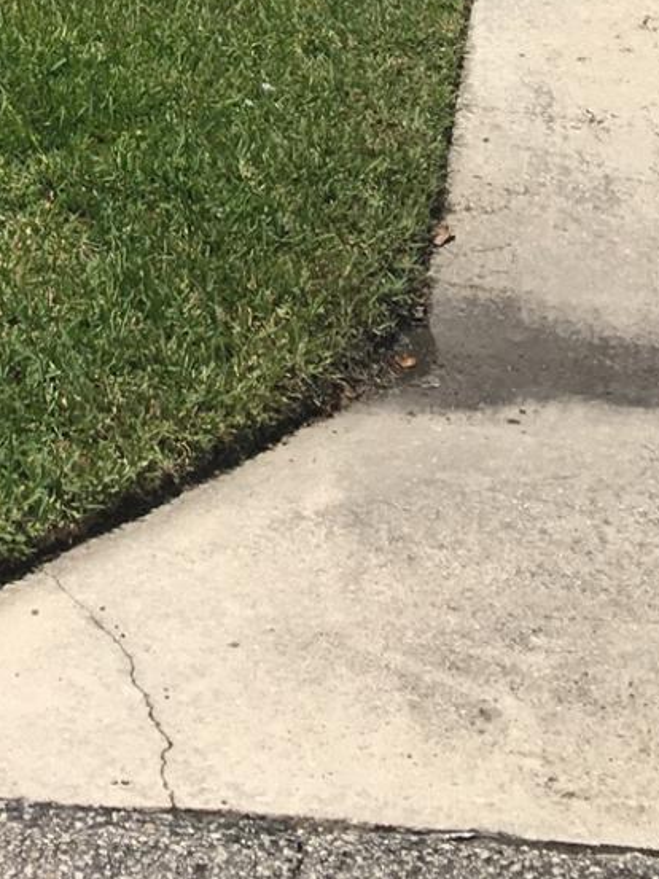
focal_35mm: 105
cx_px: -212
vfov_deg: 16.3
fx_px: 2665
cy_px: -618
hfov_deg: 13.6
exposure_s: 1/2747
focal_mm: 4.15
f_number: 2.2
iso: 25
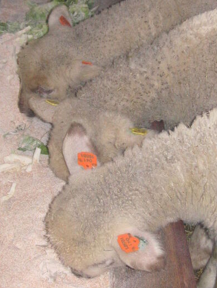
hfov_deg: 18.2
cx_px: 149
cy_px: 119
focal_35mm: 81
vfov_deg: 24.1
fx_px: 676
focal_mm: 8.9
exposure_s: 1/45
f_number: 3.6
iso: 160
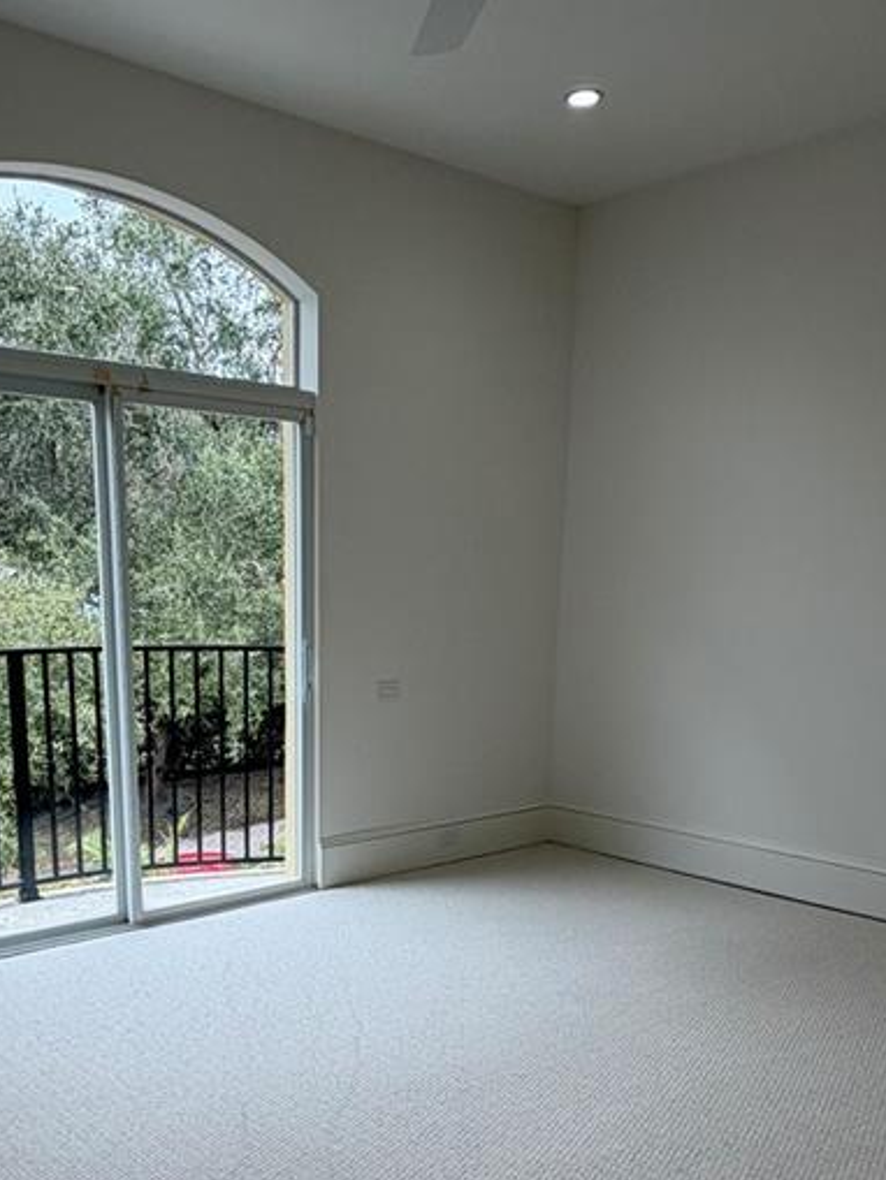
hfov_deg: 42.7
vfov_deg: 53.1
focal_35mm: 33
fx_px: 1126
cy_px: 869
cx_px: 339
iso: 40
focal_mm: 2.22
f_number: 2.2
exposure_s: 1/187
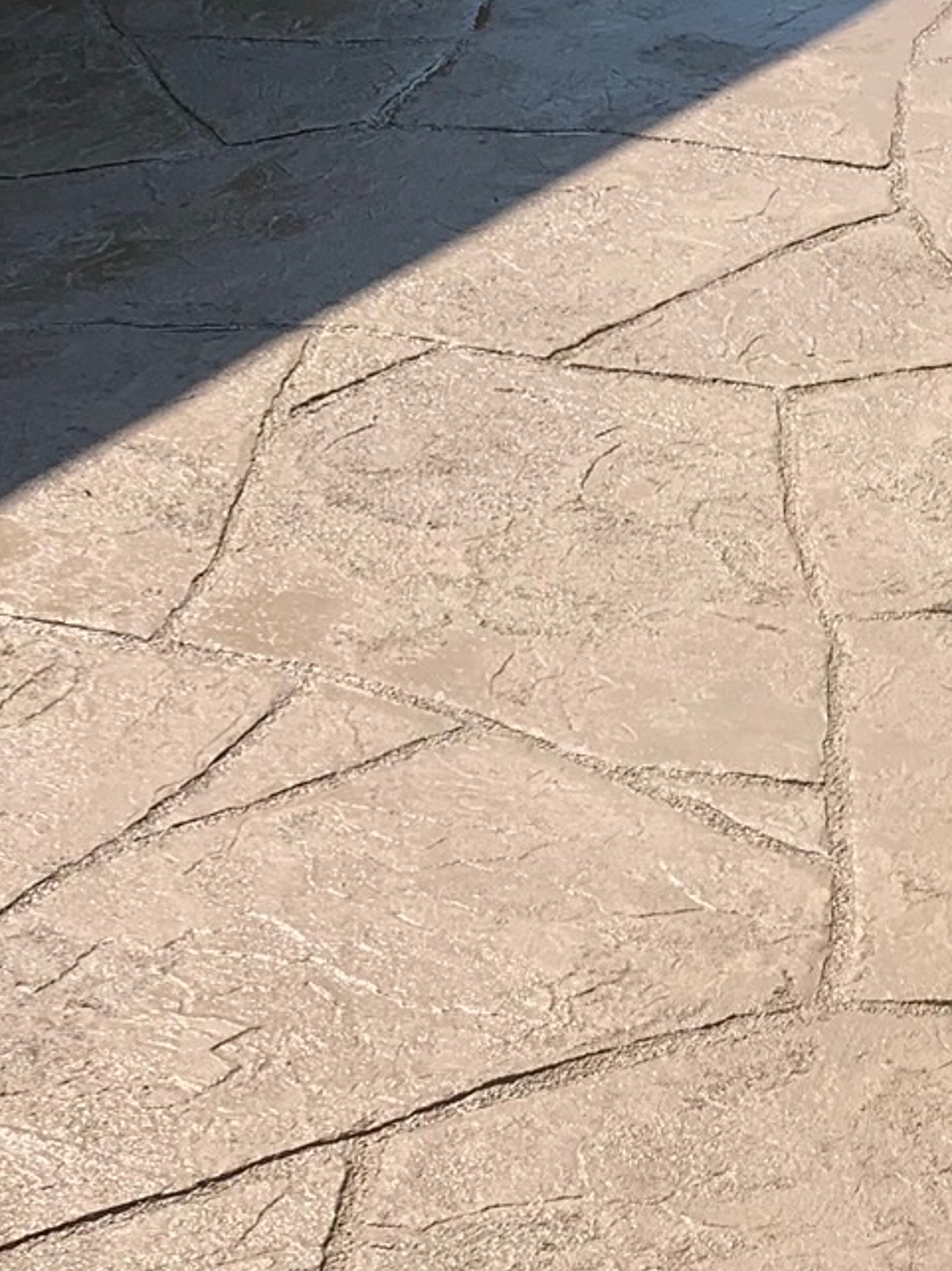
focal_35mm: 83
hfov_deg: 16.9
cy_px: 319
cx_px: 1160
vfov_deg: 23.3
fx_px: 3046
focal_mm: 4.25
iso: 25
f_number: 1.8
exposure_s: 1/1661
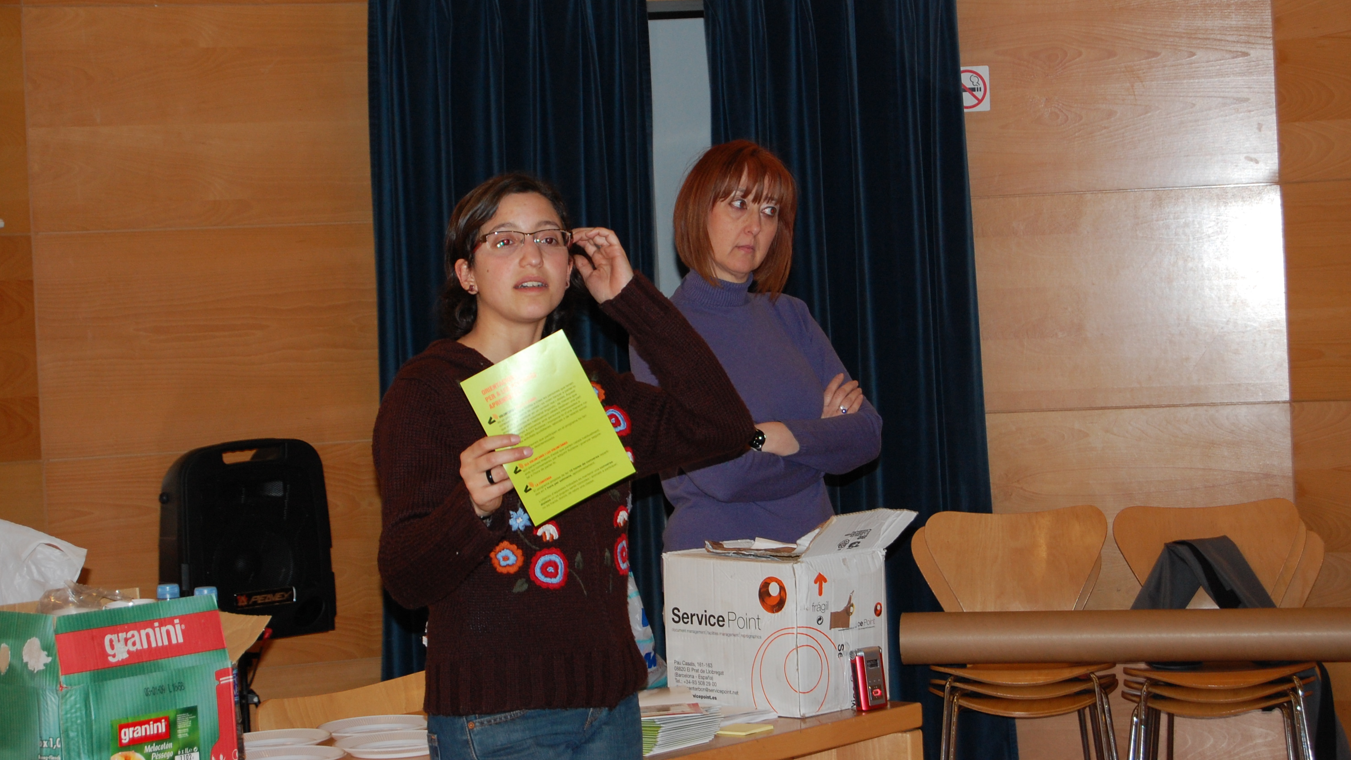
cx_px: 675
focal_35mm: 87
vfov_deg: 14.0
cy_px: 312
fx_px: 3100
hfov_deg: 24.6
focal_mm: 55
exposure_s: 1/60
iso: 560
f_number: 5.6
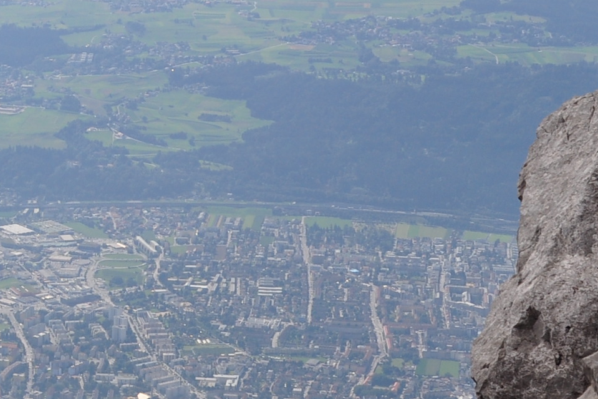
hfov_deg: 15.7
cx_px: -127
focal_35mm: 126
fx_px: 2087
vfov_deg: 10.9
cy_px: 177
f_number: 11
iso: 200
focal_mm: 25
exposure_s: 1/400
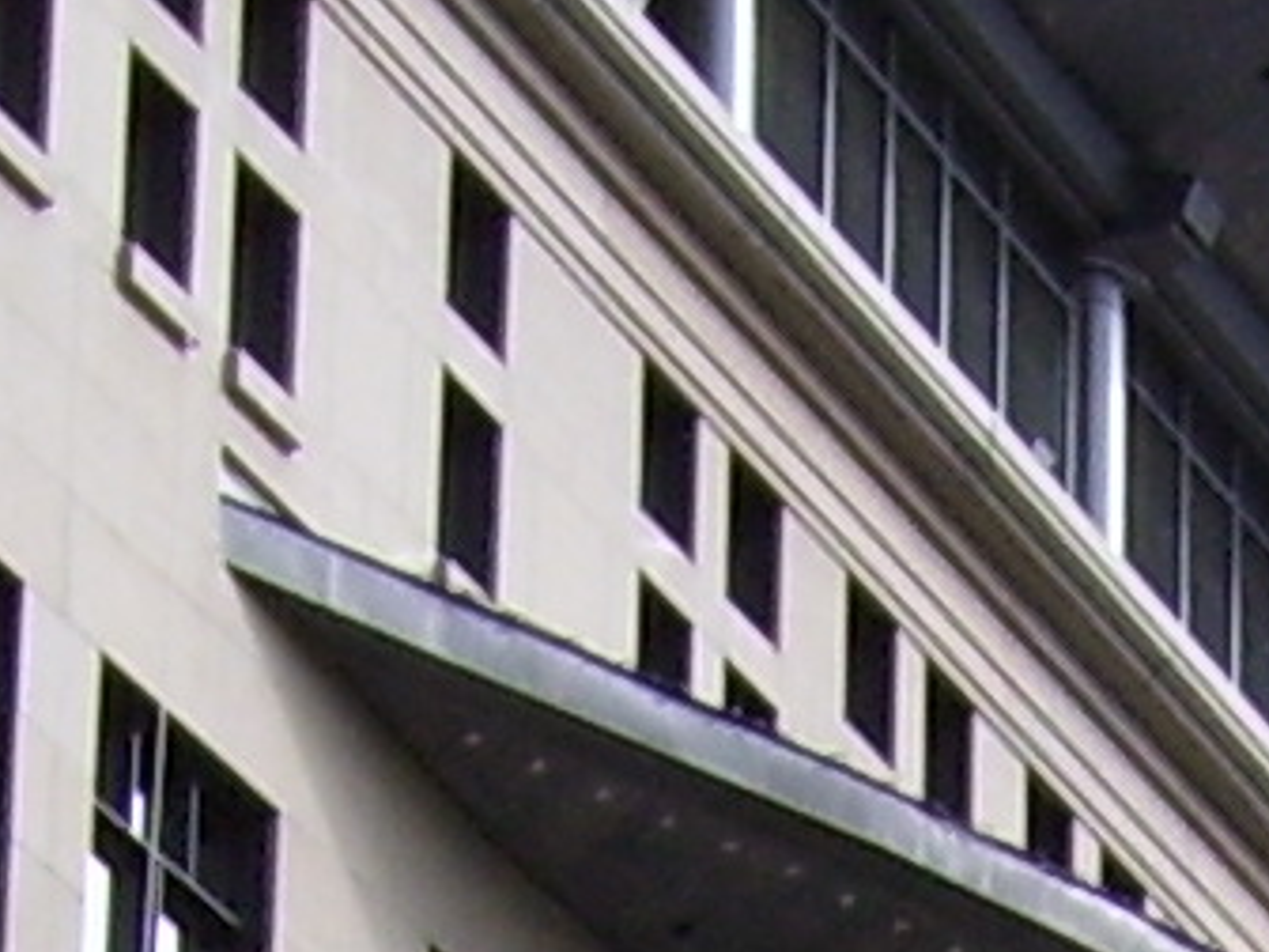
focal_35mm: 247
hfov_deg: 8.0
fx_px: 9055
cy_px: 3226
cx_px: 1439
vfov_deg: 5.5
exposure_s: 1/250
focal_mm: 6
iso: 80
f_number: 4.8
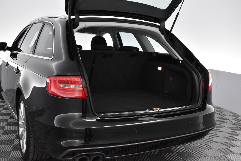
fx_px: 261
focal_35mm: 39
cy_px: 80
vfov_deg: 34.2
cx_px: 120
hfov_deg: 49.5
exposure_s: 1/125
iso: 3200
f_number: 5.6
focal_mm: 26
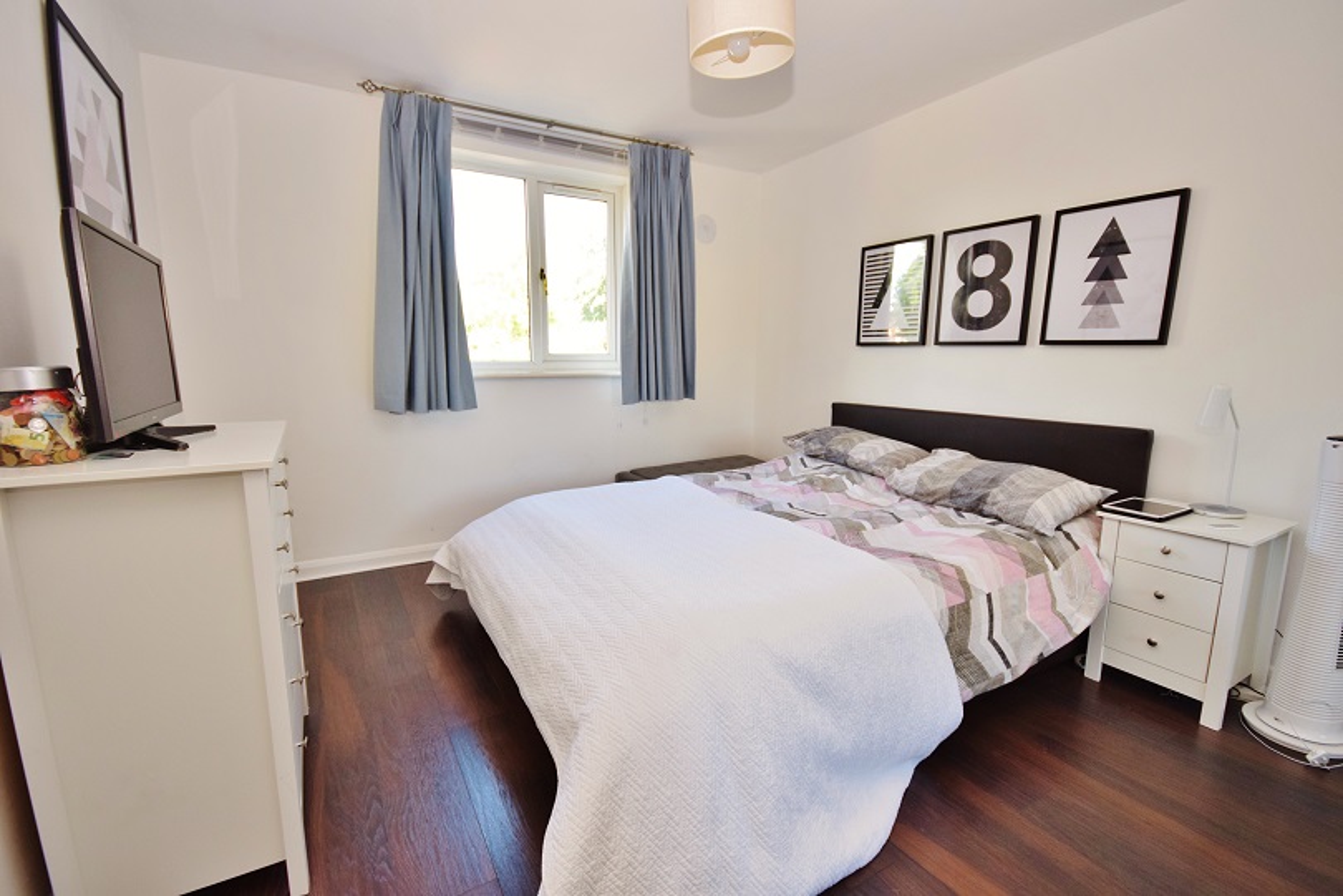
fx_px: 560
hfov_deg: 100.4
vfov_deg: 77.3
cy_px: 448
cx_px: 672
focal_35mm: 15
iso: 800
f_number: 4.5
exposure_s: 1/80
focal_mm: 10
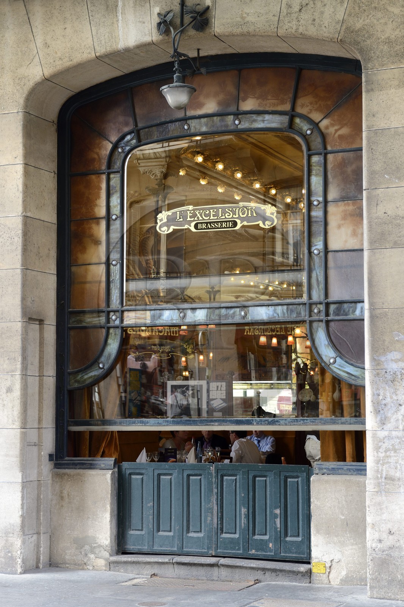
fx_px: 1179
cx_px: 202
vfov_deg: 28.8
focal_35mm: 70
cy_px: 304
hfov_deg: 19.4
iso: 400
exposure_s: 1/60
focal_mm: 70
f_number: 8
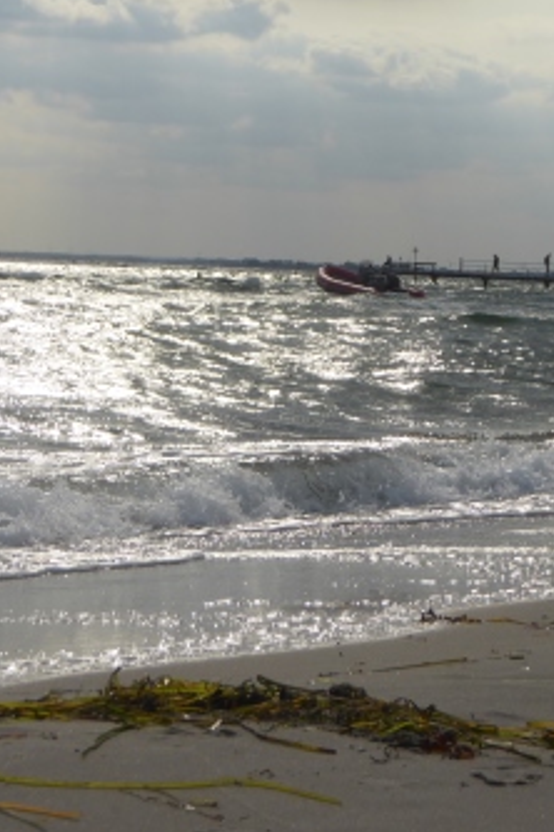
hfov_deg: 11.6
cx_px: 142
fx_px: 2724
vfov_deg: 17.3
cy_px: 415
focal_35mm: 118
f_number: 4.8
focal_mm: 15
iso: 80
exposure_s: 1/1300
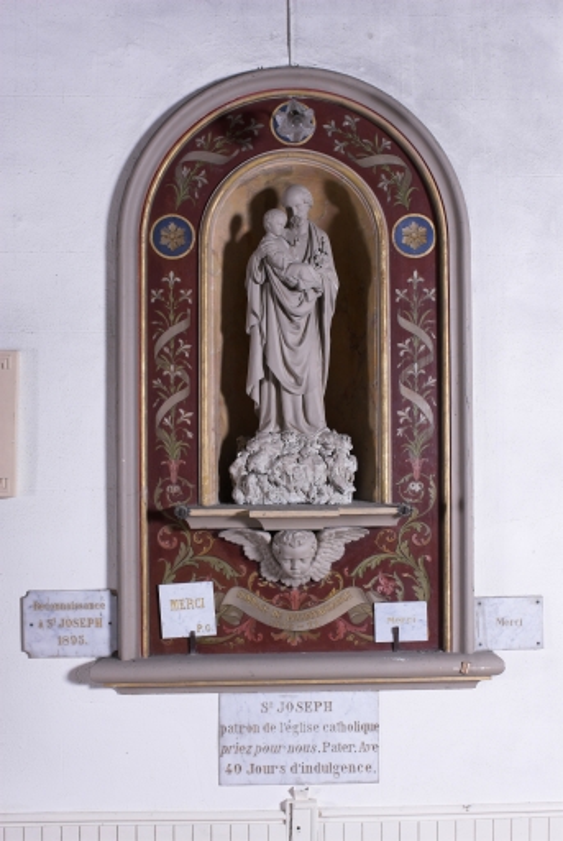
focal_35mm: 42
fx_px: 982
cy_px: 420
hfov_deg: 32.0
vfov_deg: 46.3
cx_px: 282
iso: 100
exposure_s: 1/100
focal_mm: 28
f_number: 10
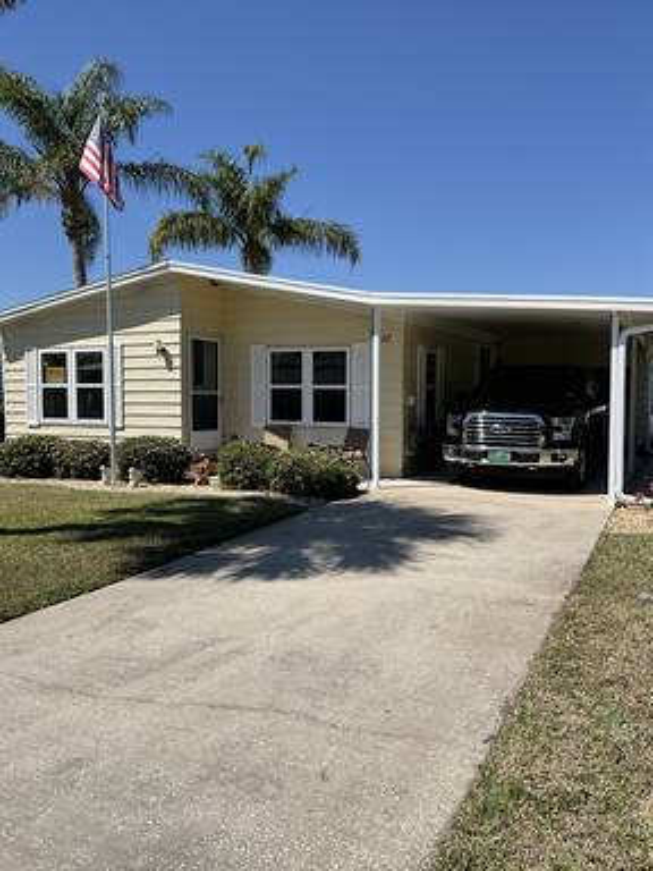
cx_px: 326
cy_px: 436
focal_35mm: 29
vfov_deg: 61.7
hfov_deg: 48.2
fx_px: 729
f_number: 1.8
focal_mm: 3
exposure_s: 1/2801
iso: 16
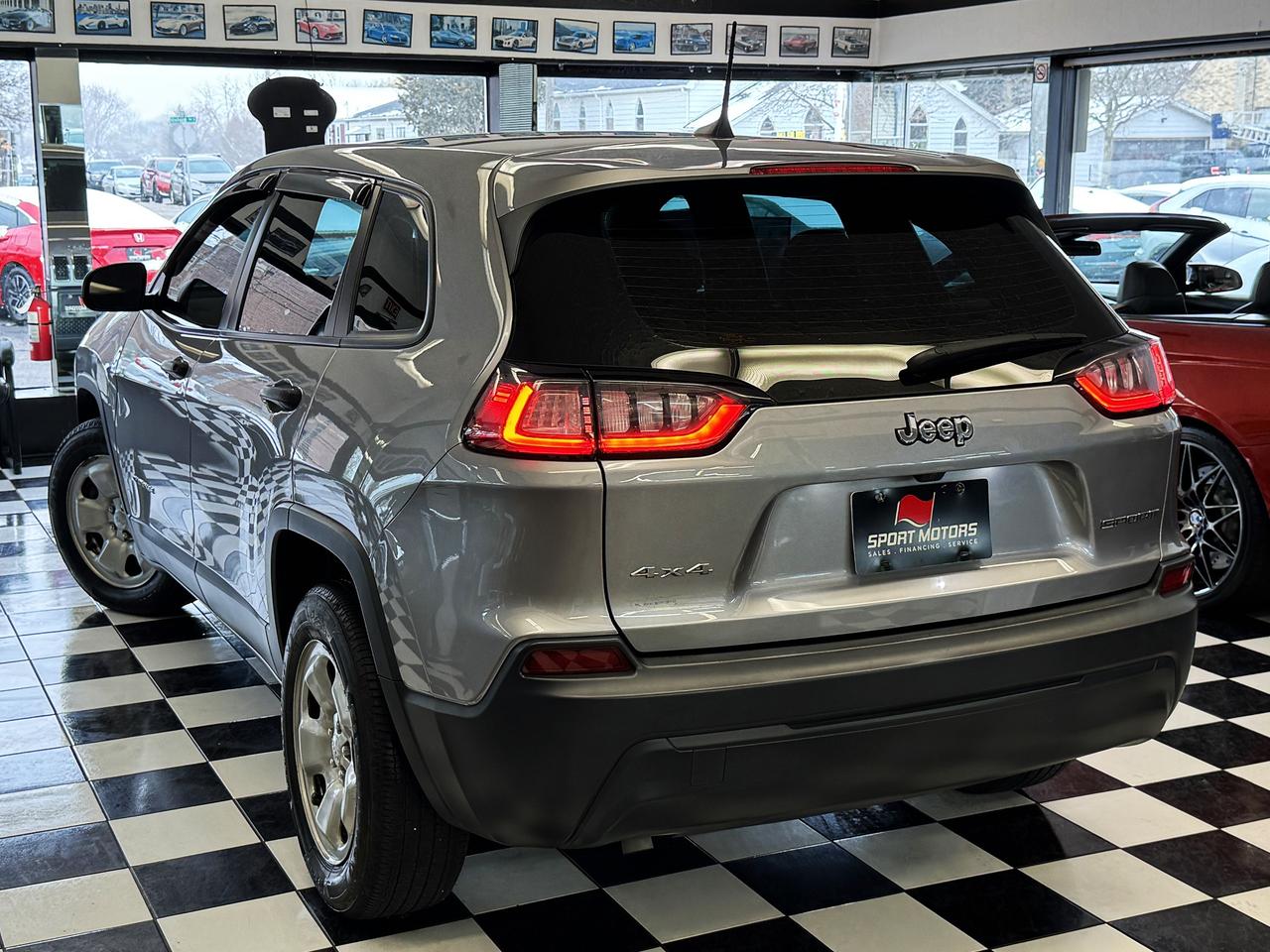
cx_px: 635
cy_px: 476
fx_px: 1724
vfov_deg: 30.9
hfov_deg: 40.4
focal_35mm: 47
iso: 100
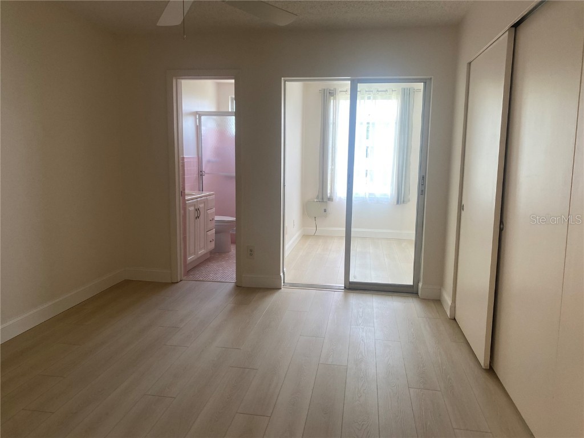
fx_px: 439
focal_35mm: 26
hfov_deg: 67.3
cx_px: 292
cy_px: 219
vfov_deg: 53.1
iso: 100
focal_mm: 4.25
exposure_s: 1/120
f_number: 1.8
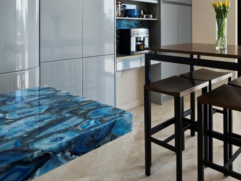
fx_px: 195
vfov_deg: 46.0
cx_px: 232
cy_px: 26
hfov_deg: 52.7
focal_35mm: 28
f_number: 11
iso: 400
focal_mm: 7
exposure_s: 1/15
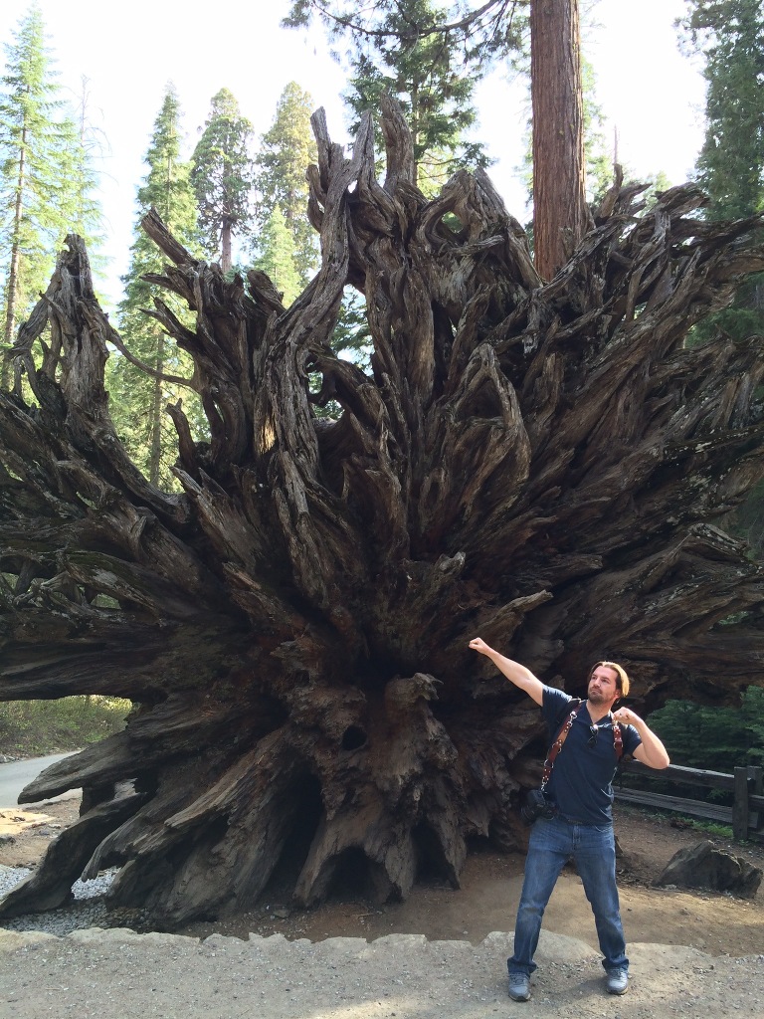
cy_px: 510
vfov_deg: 60.0
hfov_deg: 46.8
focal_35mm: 30
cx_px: 382
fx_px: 883
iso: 50
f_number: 2.2
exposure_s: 1/120
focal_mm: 4.12
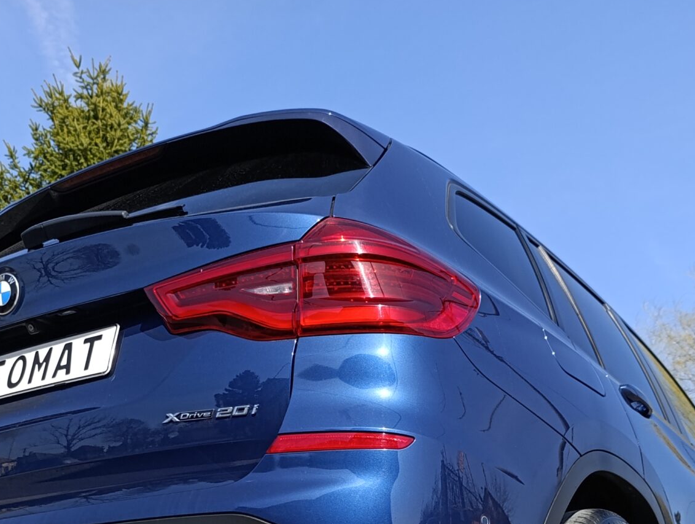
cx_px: 403
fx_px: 1046
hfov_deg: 36.7
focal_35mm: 52
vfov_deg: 25.9
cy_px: 583
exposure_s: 1/467
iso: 50
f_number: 1.6
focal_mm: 6.14
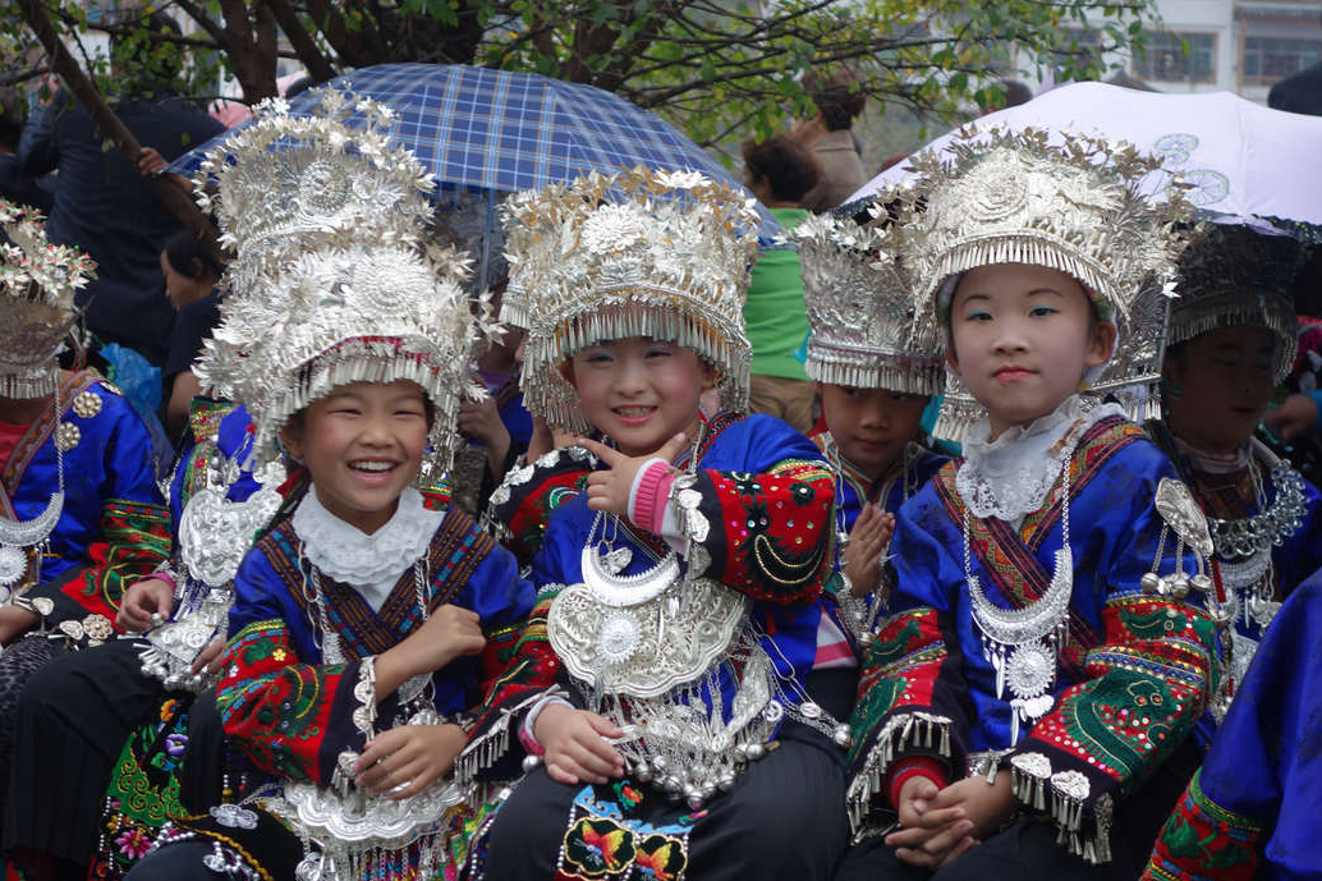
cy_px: 446
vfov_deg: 21.2
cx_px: 658
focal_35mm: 64
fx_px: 2350
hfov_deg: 31.4
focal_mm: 23.27
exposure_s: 1/80
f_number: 3.5
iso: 200
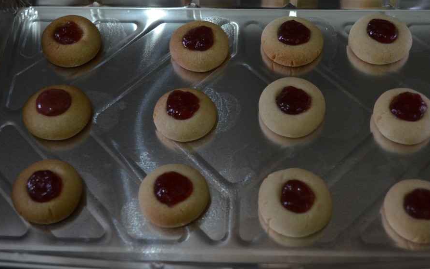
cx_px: 244
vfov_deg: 23.1
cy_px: 124
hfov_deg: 36.2
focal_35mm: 56
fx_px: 656
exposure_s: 1/30
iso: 1100
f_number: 4.8
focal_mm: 32
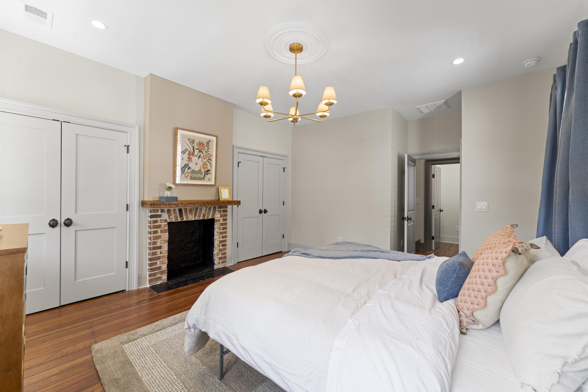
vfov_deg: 81.2
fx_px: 229
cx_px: 294
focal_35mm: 14
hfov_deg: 104.3
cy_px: 196
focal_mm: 14
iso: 400
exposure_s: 1/15
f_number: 8
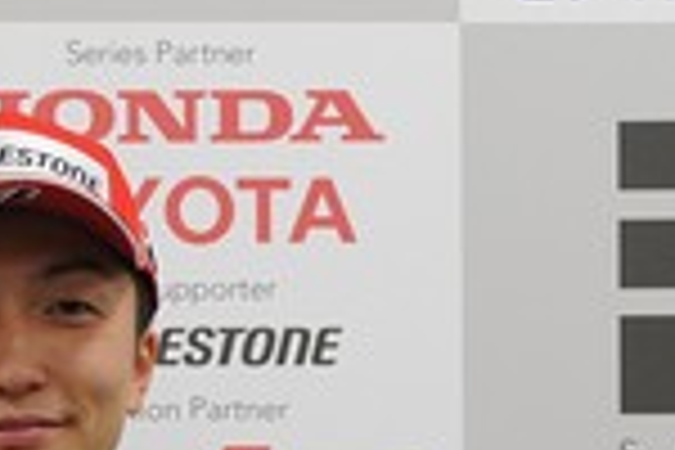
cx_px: -742
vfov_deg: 8.0
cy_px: 720
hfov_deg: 11.0
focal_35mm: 168
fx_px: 3150
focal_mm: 35
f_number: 5.6
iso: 1600
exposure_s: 1/125
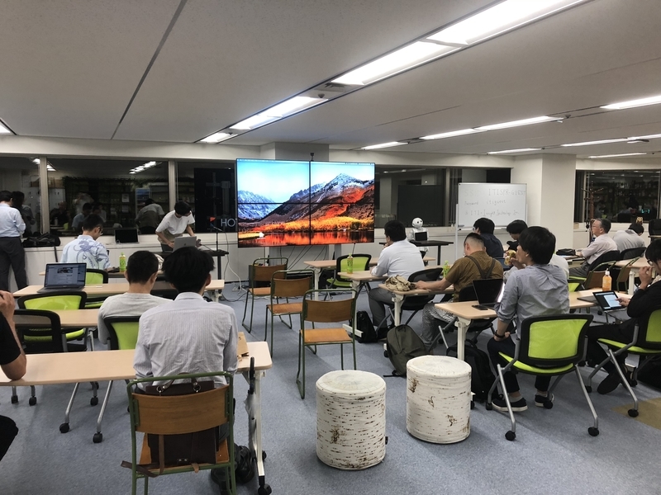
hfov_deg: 63.4
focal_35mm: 28
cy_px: 248
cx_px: 330
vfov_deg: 49.7
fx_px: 535
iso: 32
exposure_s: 1/30
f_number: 1.8
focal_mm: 4
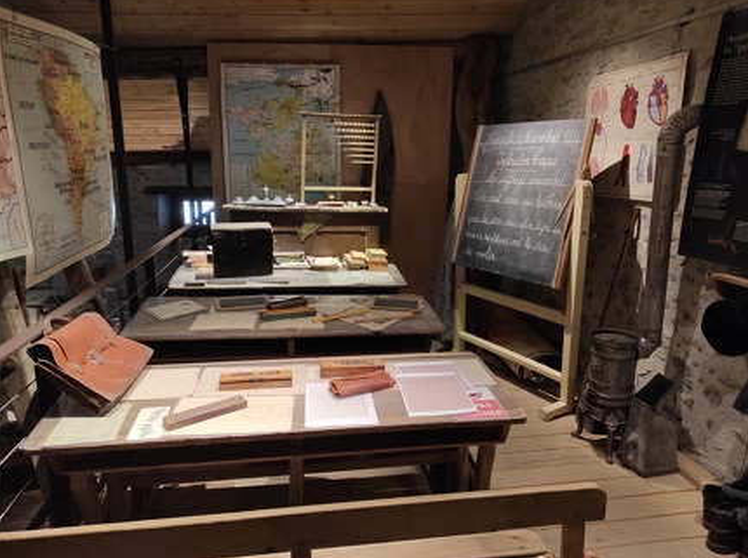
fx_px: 561
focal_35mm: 26
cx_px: 387
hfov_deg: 67.4
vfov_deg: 52.9
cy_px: 280
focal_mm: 5.43
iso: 330
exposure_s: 1/33
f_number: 1.89
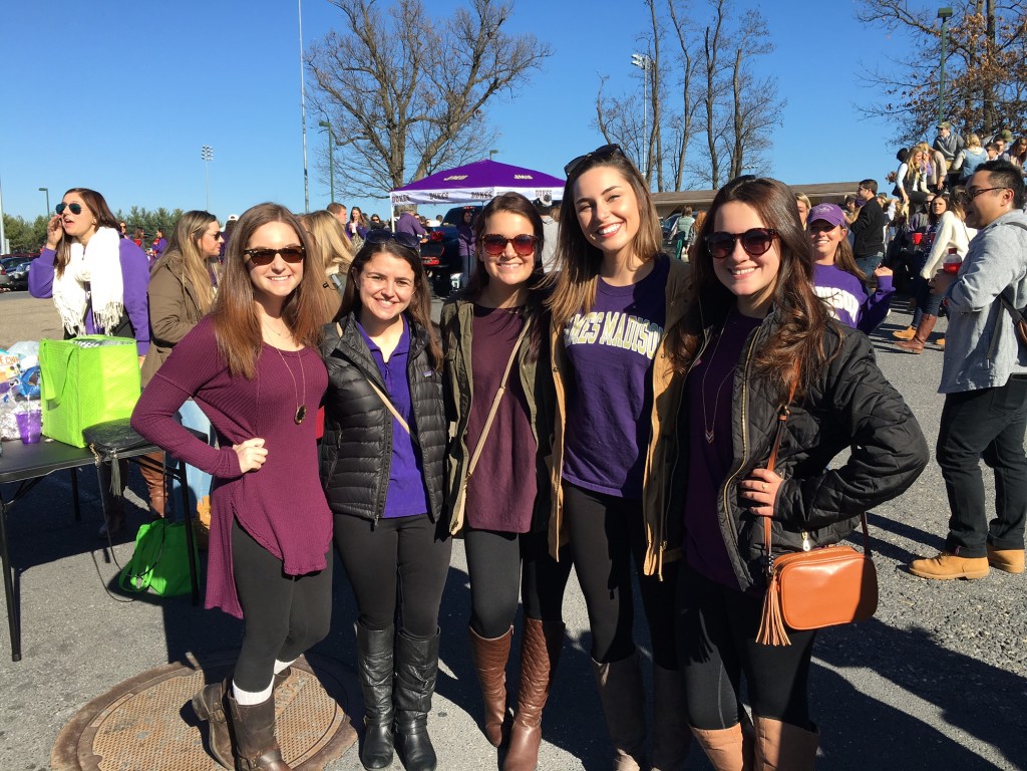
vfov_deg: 48.2
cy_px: 386
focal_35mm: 29
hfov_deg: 61.7
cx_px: 514
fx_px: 860
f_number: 2.2
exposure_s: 1/1166
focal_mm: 4.15
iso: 25
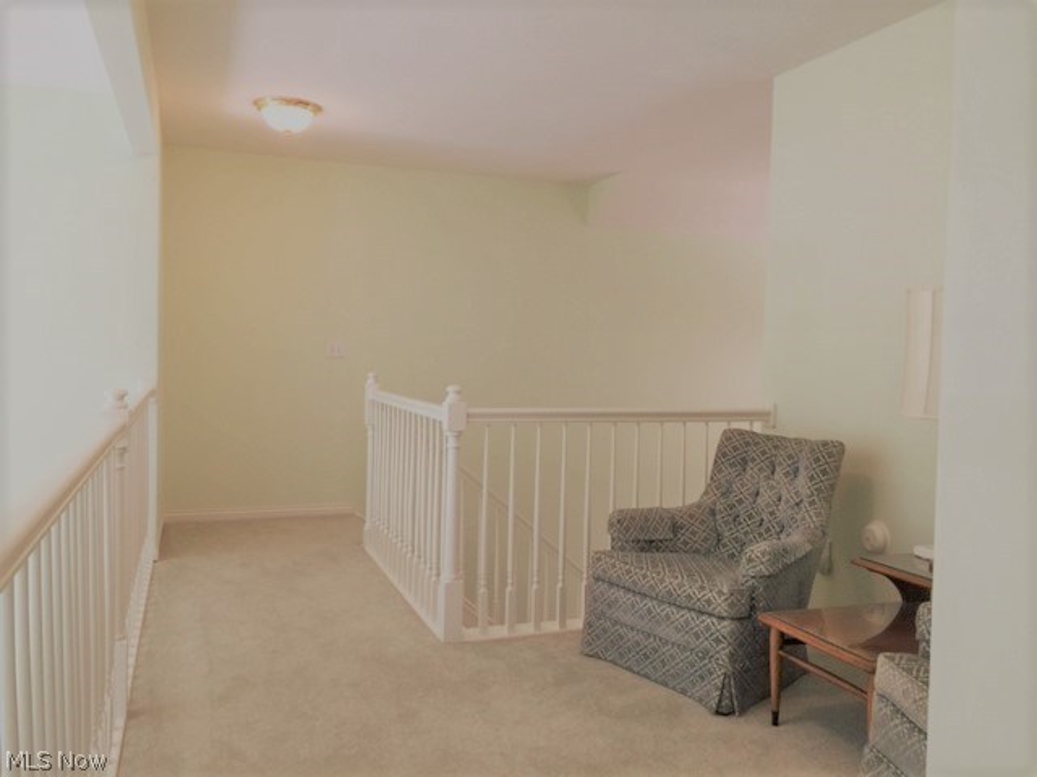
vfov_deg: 48.2
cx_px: 518
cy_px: 388
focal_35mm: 29
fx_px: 869
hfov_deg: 61.7
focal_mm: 4.15
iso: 40
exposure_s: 1/40
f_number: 2.2
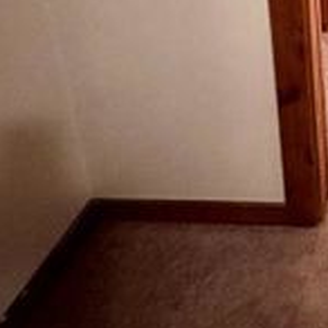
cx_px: 408
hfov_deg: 30.8
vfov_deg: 29.7
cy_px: -103
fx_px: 482
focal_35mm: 45
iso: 1000
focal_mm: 2.22
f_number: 2.2
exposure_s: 1/60
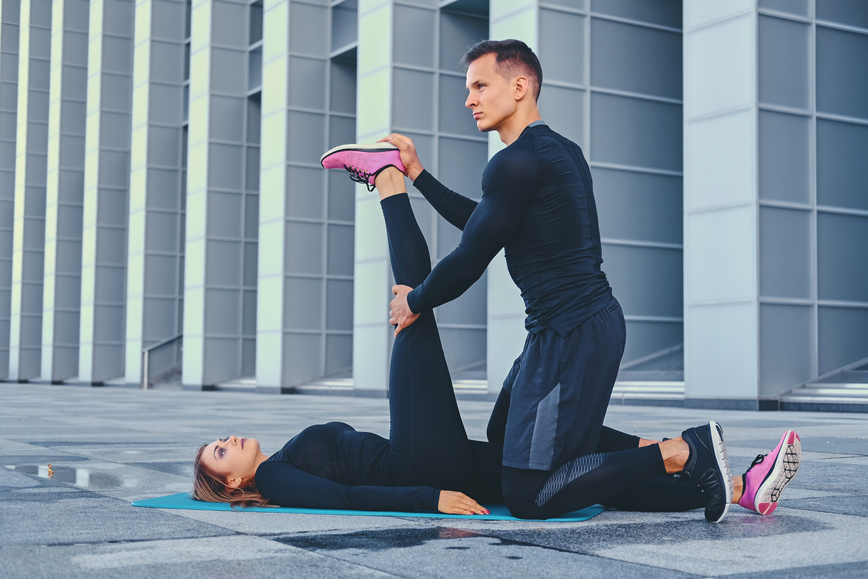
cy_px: 290
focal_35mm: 53
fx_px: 1278
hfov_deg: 37.5
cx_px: 434
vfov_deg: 25.5
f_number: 2.8
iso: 200
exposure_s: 1/250
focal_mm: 35
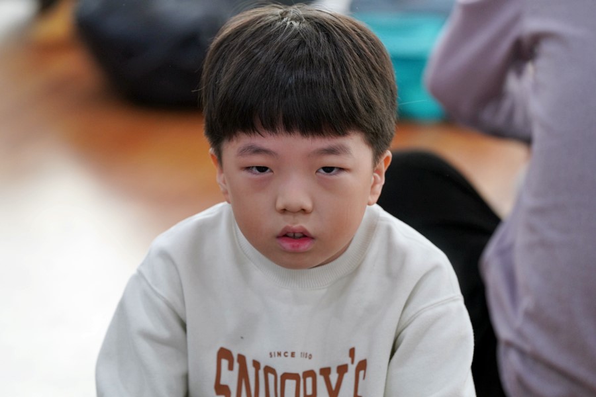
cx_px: 298
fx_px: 3311
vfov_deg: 6.9
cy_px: 198
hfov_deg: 10.3
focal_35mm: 200
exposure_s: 1/250
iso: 2000
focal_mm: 200
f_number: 4
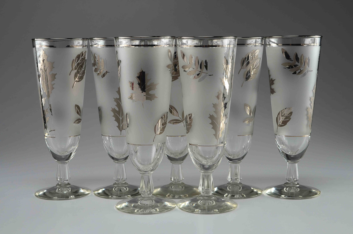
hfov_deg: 33.5
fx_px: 587
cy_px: 117
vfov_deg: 22.5
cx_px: 176
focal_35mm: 60
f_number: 16
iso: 100
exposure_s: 1/80
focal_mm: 40
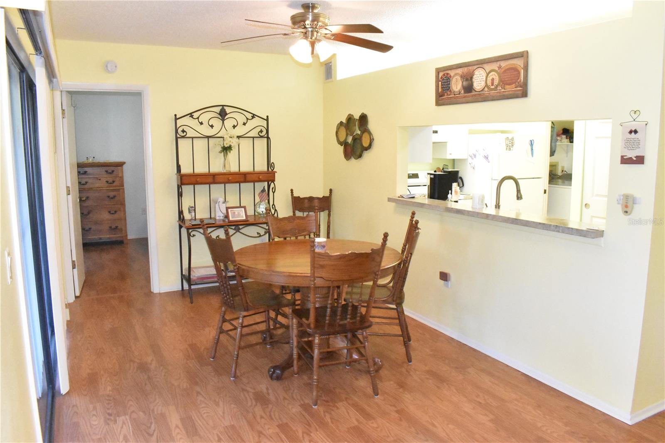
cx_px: 332
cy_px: 222
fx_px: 499
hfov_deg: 67.4
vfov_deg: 47.9
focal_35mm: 27
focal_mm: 18
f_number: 13
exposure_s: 1/60
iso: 12800
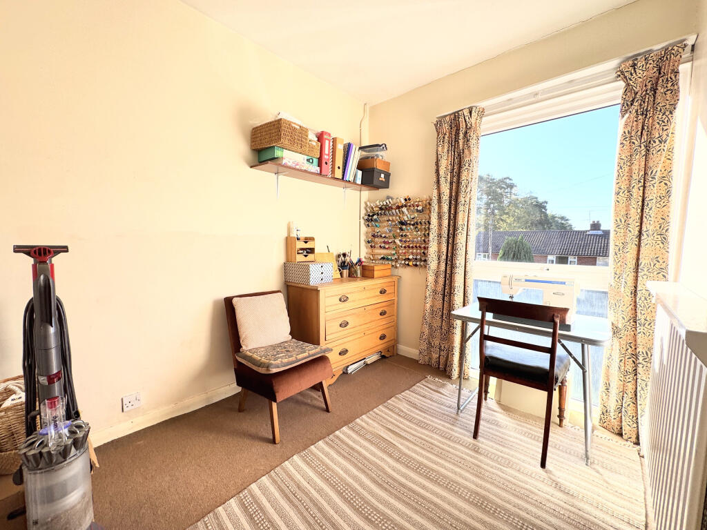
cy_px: 265
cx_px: 354
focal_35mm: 14
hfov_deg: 102.1
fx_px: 286
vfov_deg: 85.7
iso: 40
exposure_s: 1/179
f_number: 2.2
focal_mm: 2.22
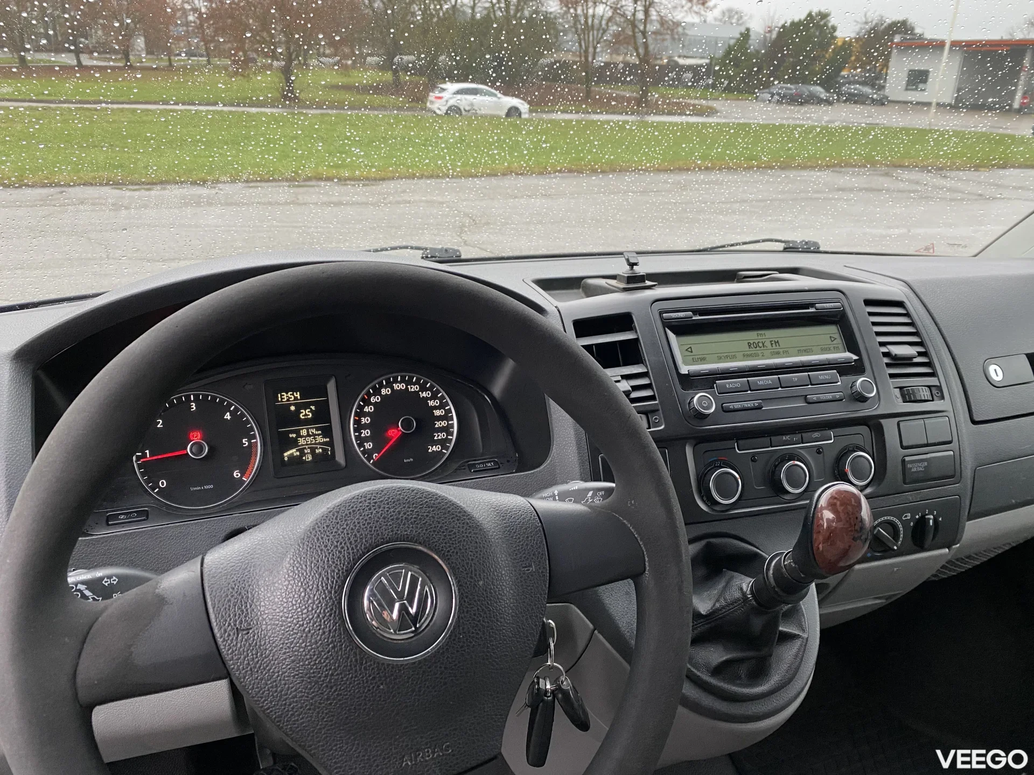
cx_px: 517
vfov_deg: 53.1
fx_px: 777
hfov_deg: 67.3
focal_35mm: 26
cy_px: 388
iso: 125
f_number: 1.8
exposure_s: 1/76
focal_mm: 4.25
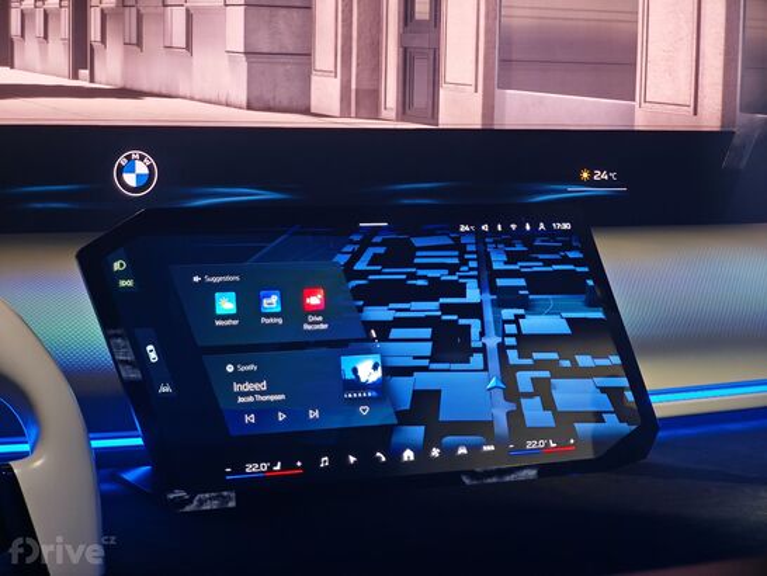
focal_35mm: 75
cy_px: 288
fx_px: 1663
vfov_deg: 19.7
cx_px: 384
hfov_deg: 26.0
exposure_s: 1/120
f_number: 1.8
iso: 400
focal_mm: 12.28
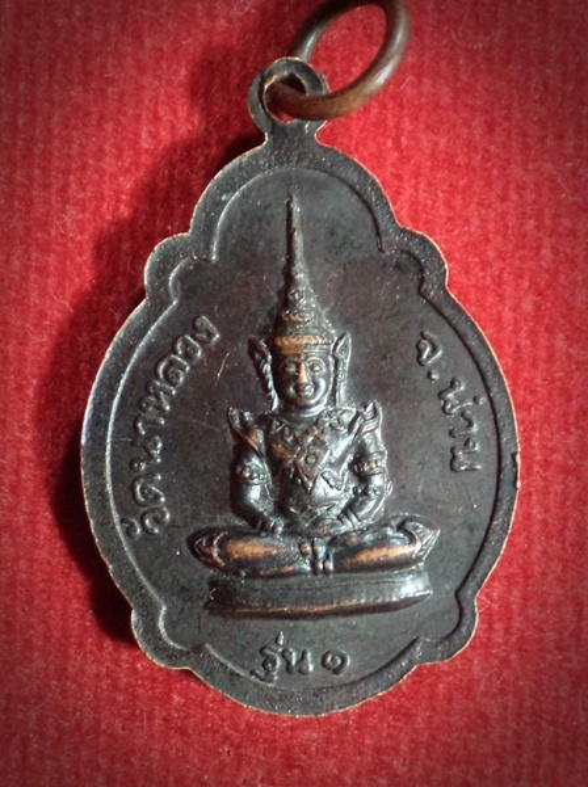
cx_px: 294
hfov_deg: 36.7
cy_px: 394
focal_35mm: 39
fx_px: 886
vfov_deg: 47.9
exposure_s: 1/20
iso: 800
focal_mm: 6.9
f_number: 4
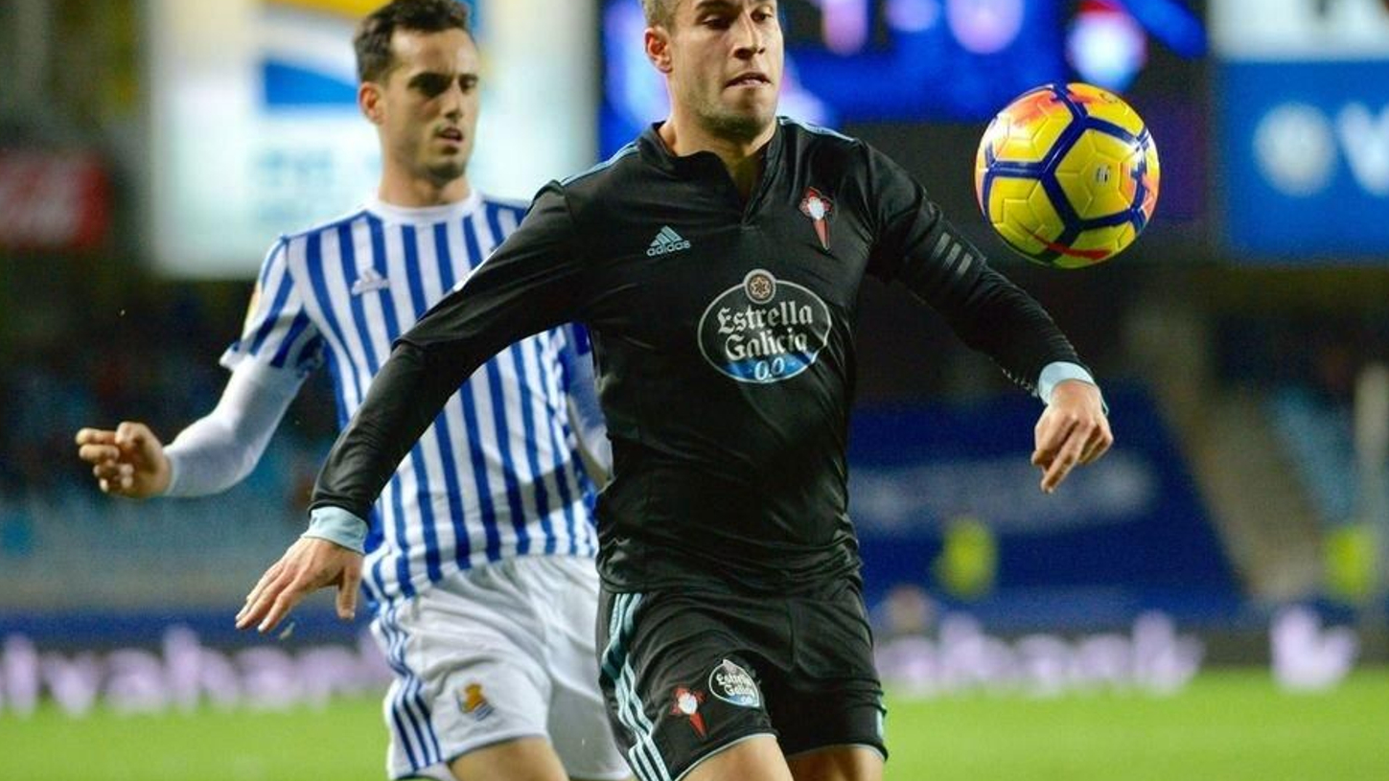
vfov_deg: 3.5
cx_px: 738
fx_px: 12780
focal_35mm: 347
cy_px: 339
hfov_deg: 6.2
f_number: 5.6
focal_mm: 300
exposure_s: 1/1000
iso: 4000
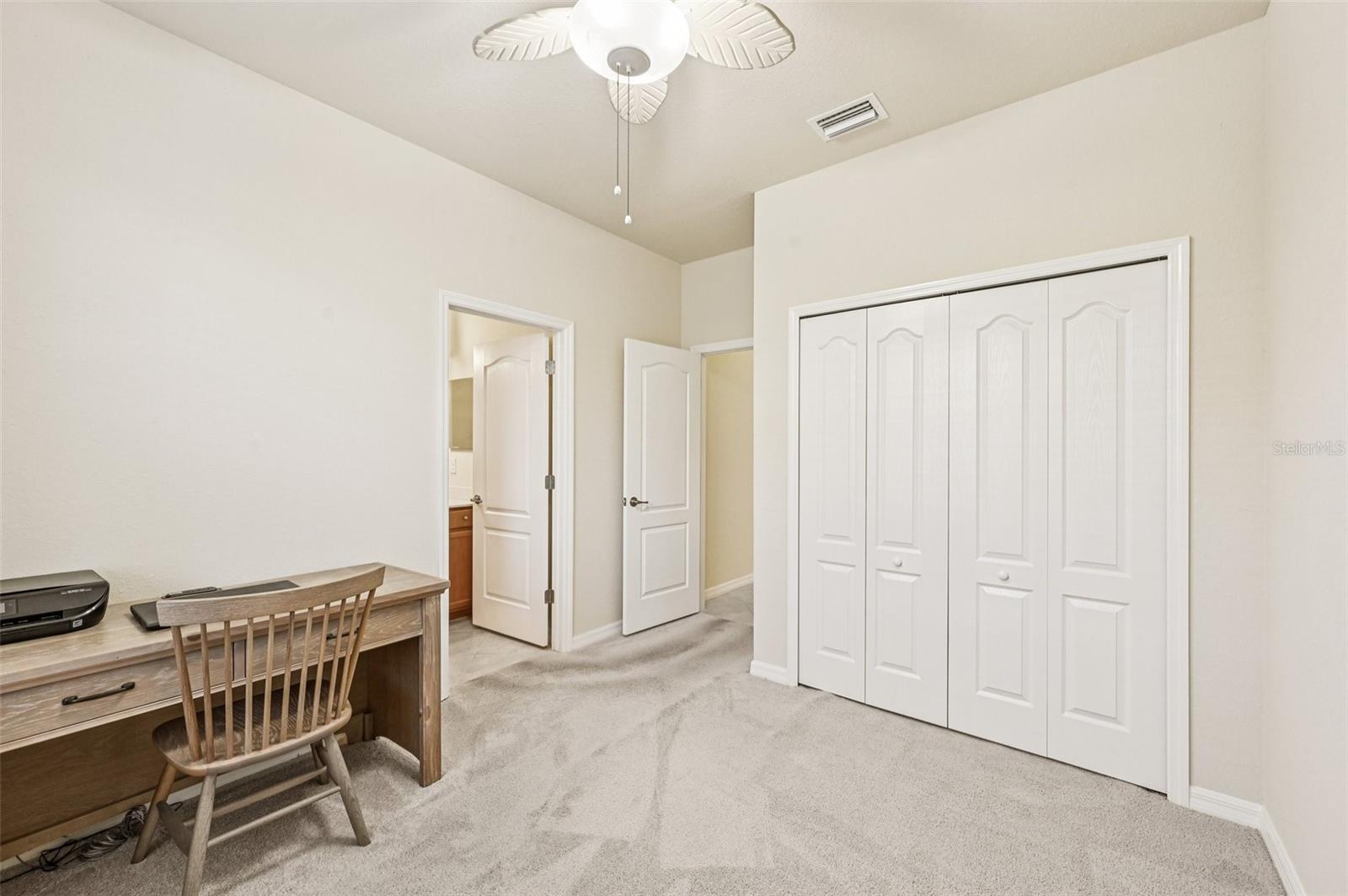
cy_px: 448
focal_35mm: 14
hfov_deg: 104.3
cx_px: 674
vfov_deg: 81.1
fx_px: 524
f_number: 8
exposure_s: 1/20
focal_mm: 14
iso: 400
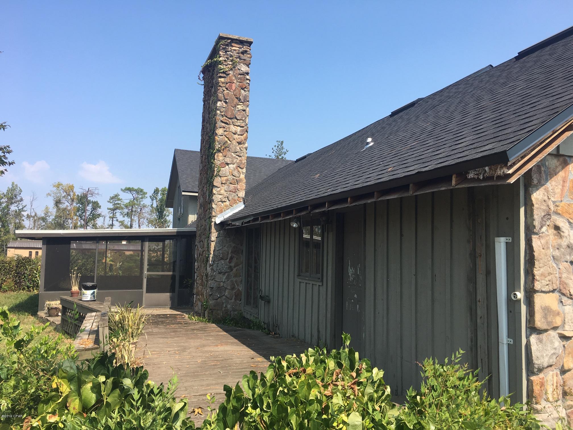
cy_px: 215
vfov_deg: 48.2
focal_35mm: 29
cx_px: 286
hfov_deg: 61.7
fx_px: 480
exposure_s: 1/916
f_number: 2.2
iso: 25
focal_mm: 4.15
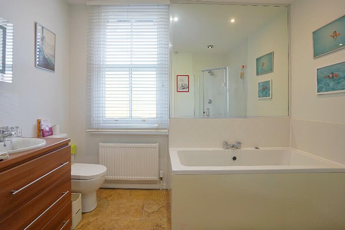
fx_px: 163
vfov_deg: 70.4
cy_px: 110
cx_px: 163
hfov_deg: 93.2
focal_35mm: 17
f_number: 4
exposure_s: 1/60
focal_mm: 10
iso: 160
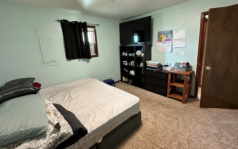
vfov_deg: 71.1
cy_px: 68
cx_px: 117
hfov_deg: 97.8
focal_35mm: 16
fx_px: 104
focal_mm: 2.22
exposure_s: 1/60
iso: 400
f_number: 2.2
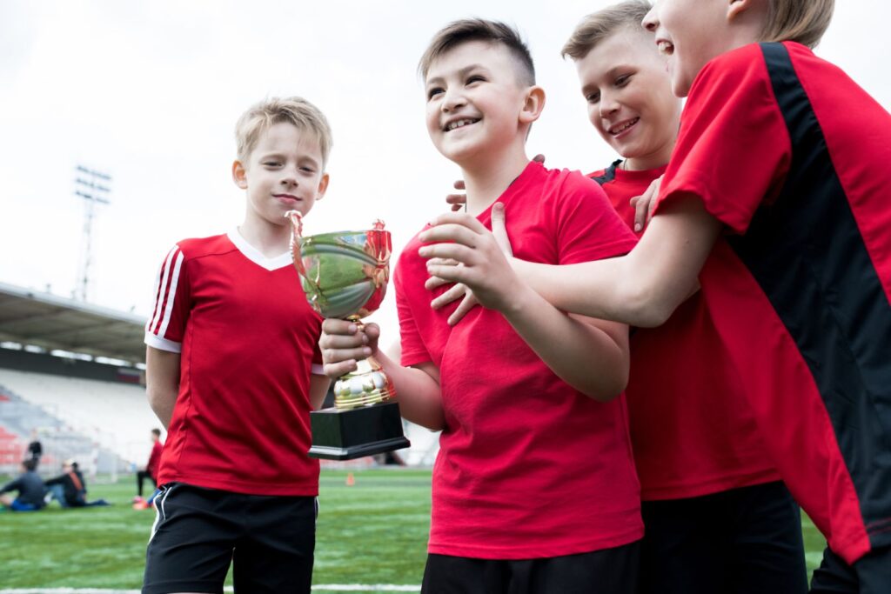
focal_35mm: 35
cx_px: 446
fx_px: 866
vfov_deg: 37.9
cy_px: 297
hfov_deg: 54.4
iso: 640
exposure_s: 1/2000
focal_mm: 35
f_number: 5
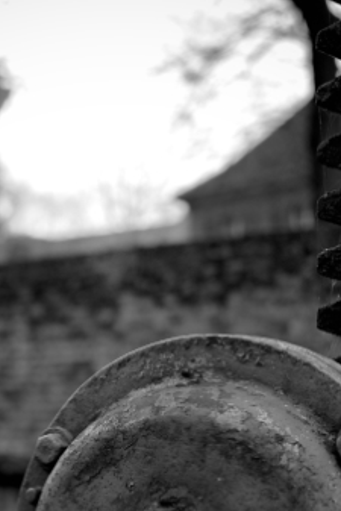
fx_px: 1263
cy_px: 435
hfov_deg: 15.4
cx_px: 124
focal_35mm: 89
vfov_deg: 22.4
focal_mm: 40
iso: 280
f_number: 4
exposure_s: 1/200
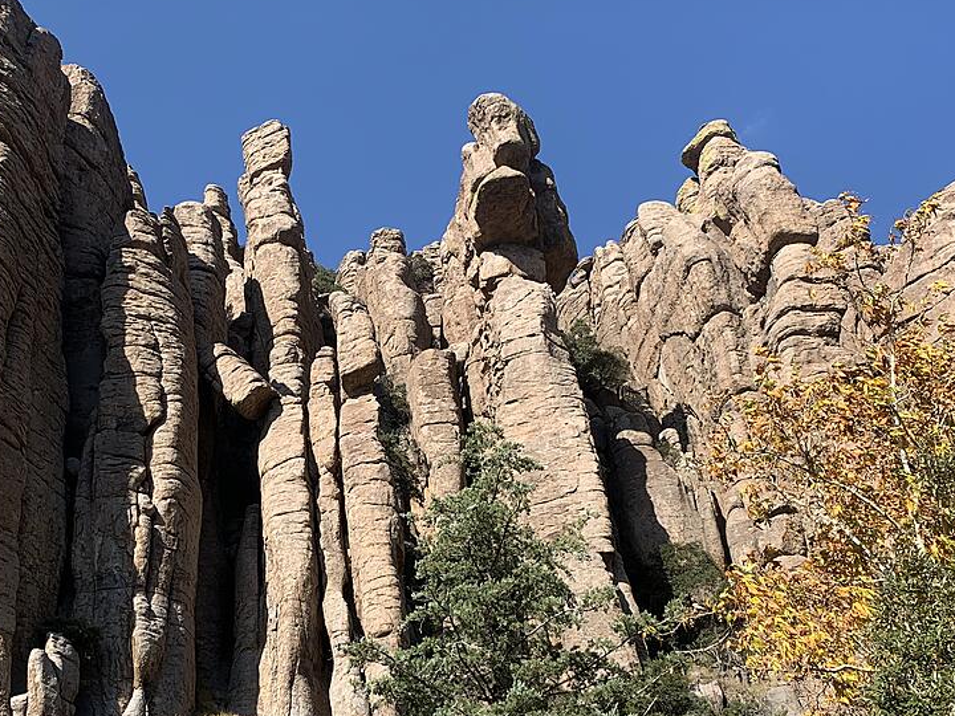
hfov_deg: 48.8
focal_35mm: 37
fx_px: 1021
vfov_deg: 38.6
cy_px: 404
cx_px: 280
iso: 25
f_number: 1.8
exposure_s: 1/1332
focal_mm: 4.25
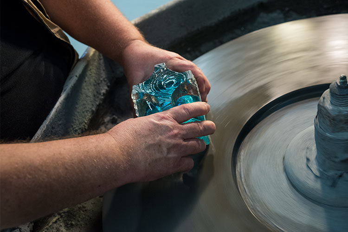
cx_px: 174
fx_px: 387
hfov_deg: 48.5
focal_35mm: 40
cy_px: 116
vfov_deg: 33.4
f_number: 5
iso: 1250
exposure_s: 1/200
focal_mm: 40
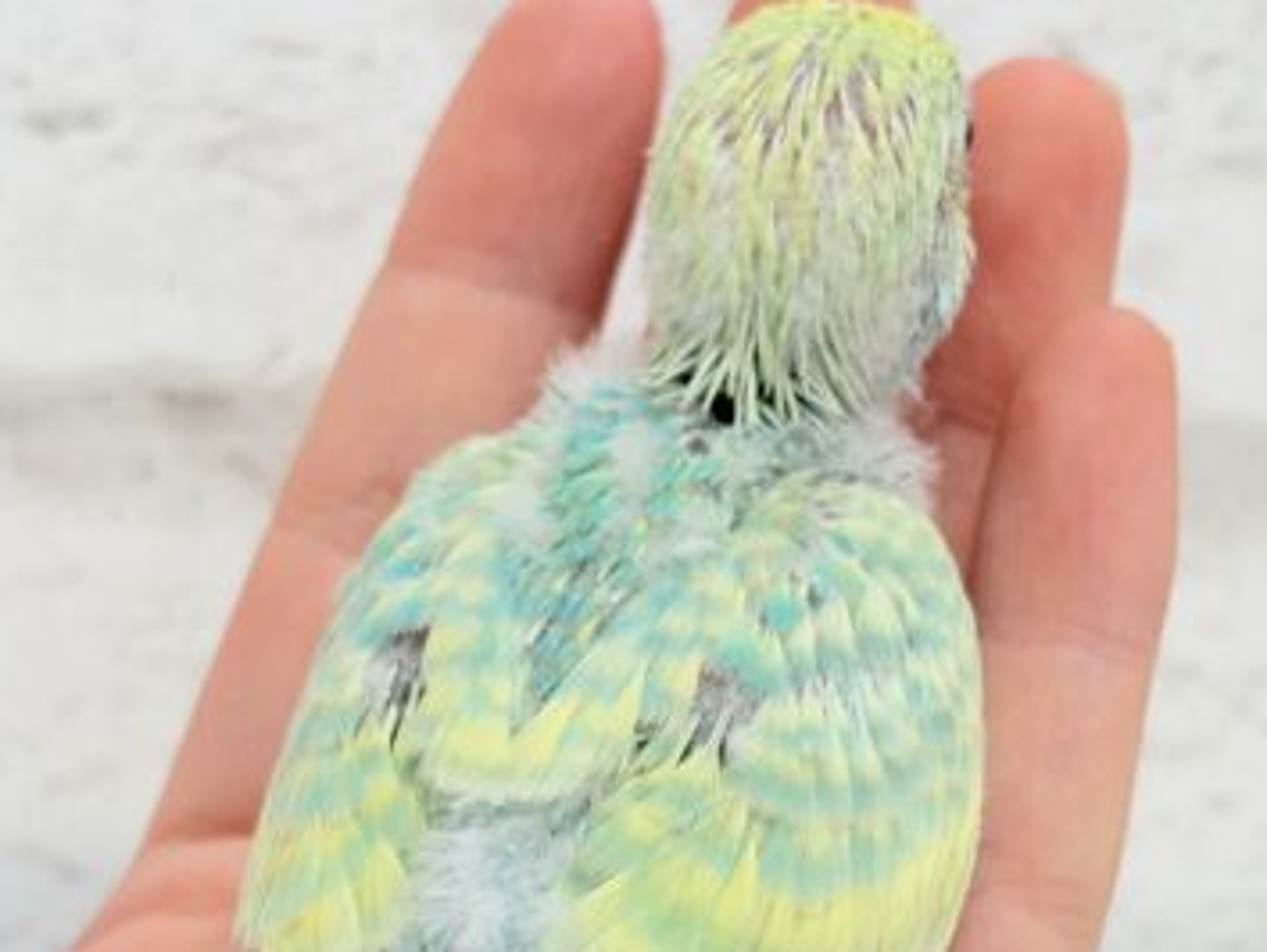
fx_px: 3443
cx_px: 877
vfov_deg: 15.6
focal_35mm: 94
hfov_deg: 20.8
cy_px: 802
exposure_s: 1/50
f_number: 1.6
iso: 32
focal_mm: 5.96
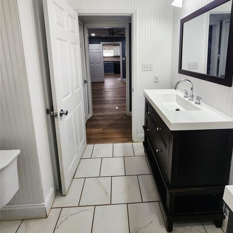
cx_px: 121
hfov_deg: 87.4
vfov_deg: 84.7
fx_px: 122
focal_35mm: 16
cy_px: 79
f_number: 2.2
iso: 64
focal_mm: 2.2
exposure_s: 1/60.2
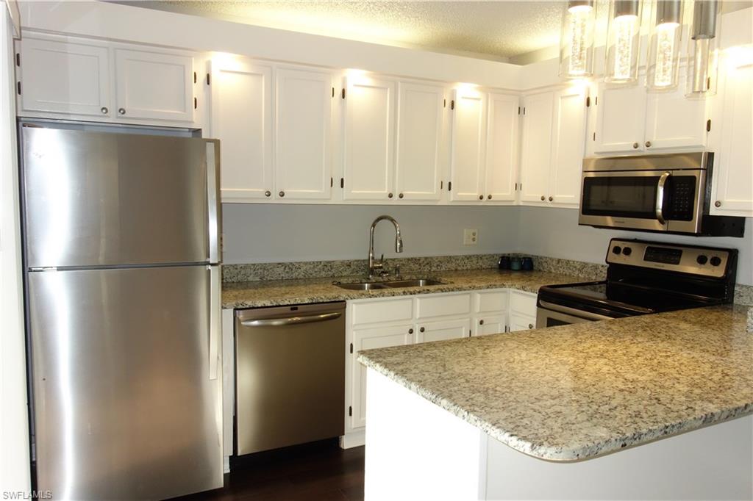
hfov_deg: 65.5
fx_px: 585
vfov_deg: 46.4
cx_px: 376
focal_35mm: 28
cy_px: 250
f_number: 1.8
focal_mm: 10.4
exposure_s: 1/60
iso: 640
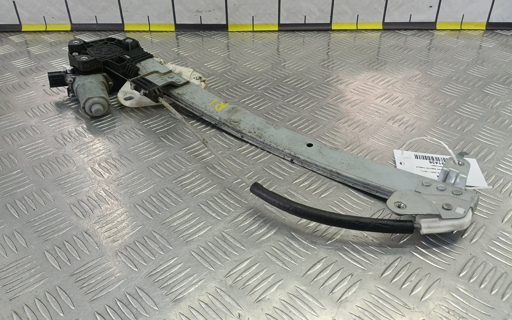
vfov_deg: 43.0
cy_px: 131
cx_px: 259
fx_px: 405
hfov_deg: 64.6
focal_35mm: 29
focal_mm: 4.11
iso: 116
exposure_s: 1/50
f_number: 1.6
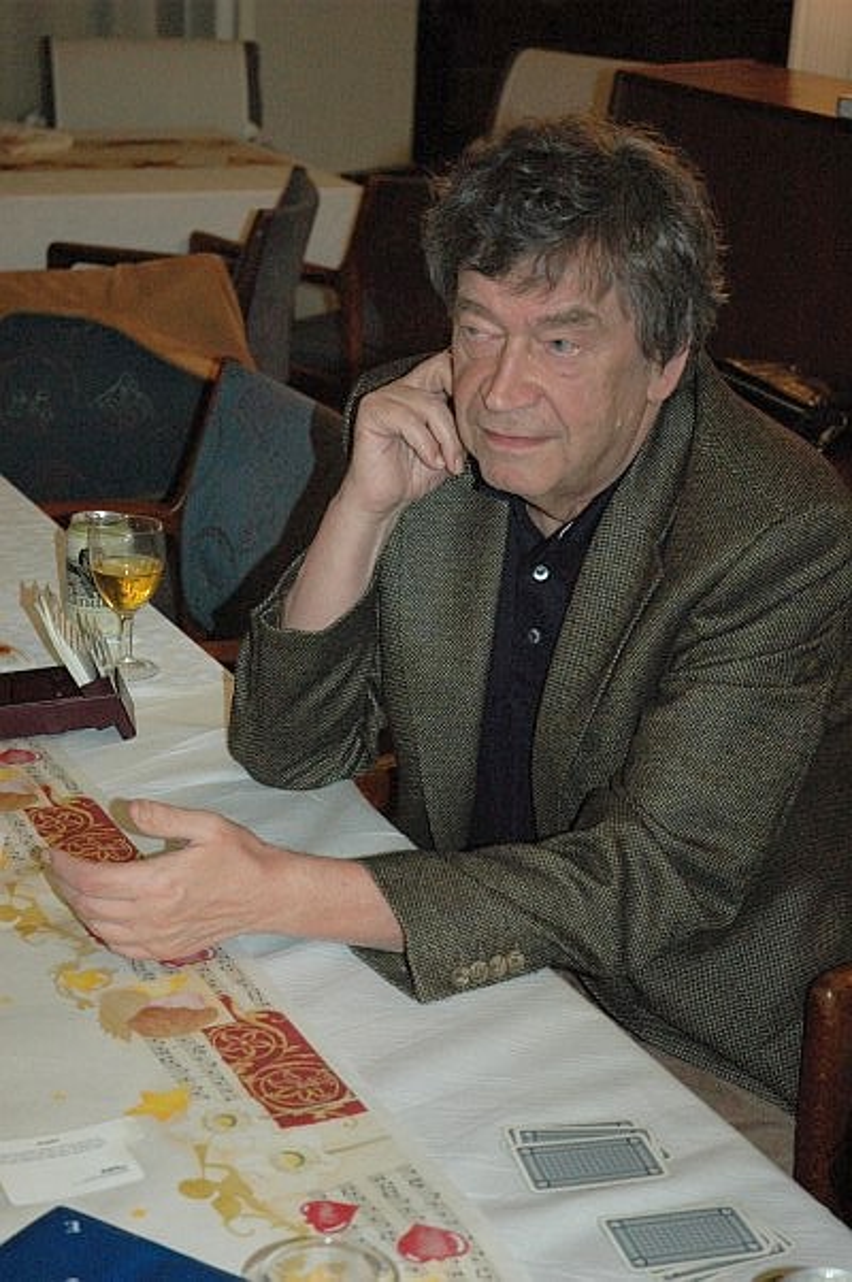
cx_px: 426
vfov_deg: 28.1
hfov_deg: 18.9
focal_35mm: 72
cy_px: 641
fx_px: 2562
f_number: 5
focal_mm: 48
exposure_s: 1/60
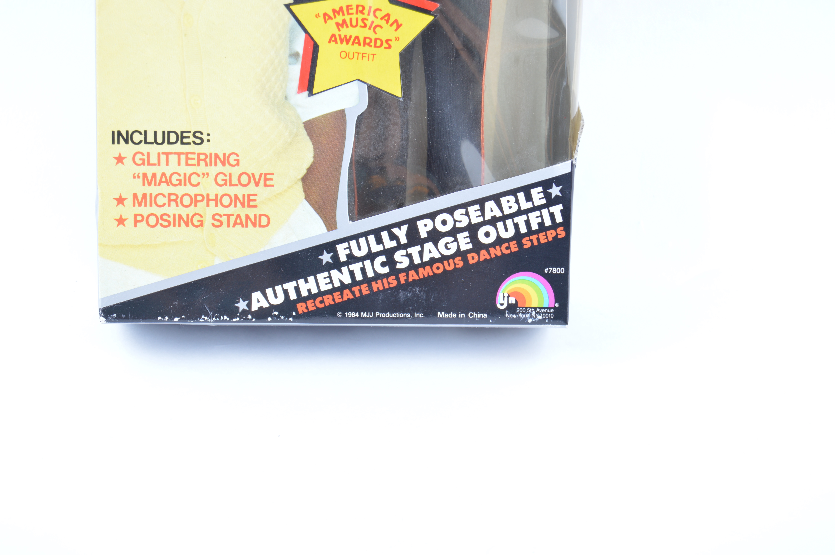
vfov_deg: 16.5
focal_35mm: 82
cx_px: 418
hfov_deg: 24.6
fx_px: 1912
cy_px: 278
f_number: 7.1
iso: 100
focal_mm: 55
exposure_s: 1/30
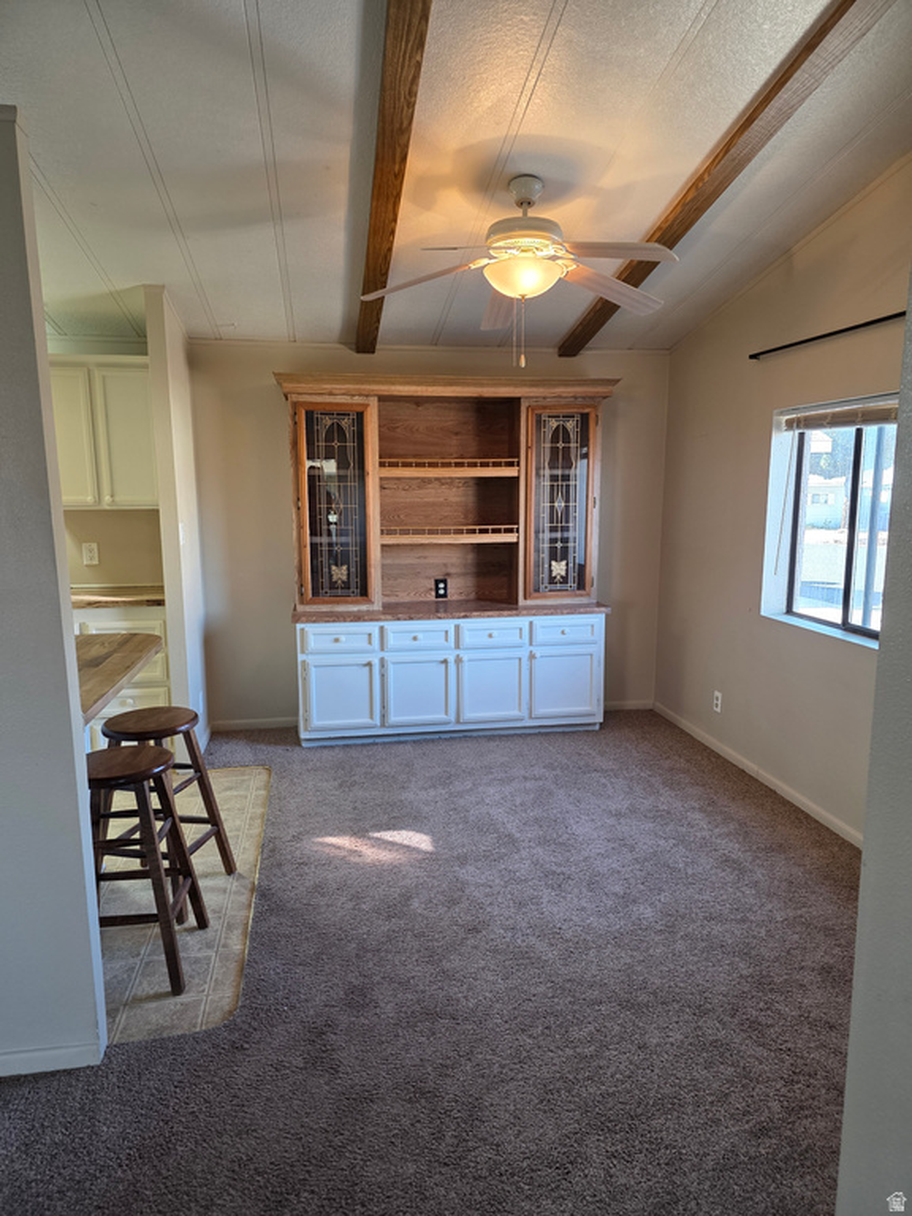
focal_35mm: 23
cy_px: 608
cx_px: 456
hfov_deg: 58.9
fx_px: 808
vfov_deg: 73.9
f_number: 1.7
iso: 160
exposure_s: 1/120
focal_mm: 6.3
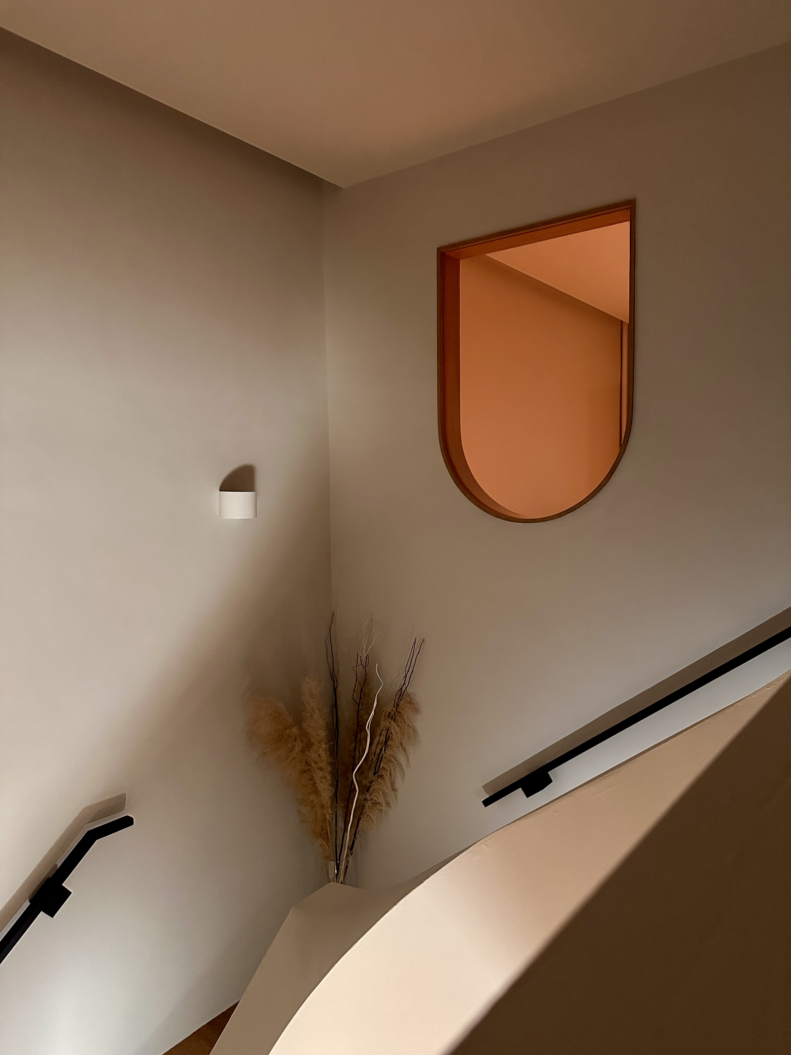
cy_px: 528
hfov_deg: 56.8
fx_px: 731
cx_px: 396
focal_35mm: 24
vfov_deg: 71.6
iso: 1000
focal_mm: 6.86
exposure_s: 1/30
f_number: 1.78
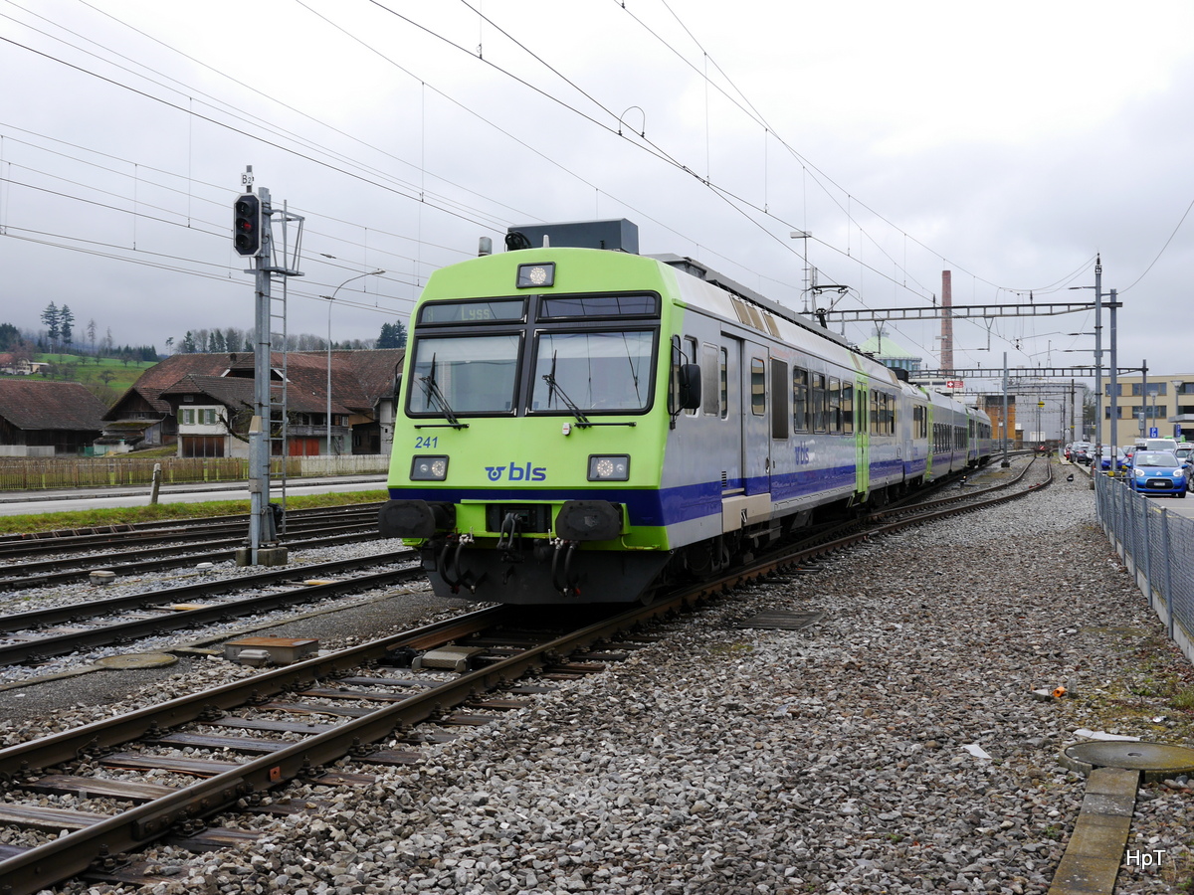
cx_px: 597
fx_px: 1380
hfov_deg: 46.8
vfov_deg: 36.0
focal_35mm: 40
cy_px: 448
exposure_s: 1/250
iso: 160
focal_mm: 20
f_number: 6.3
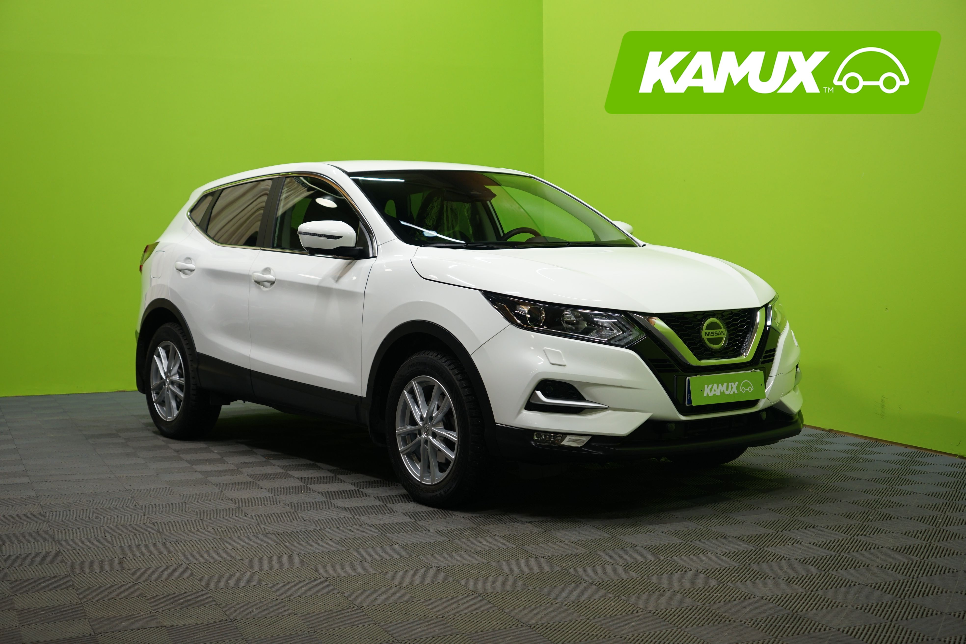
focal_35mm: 50
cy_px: 322
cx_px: 483
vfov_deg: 27.0
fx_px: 1342
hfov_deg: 39.6
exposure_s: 1/25
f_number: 5
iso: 500
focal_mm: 50
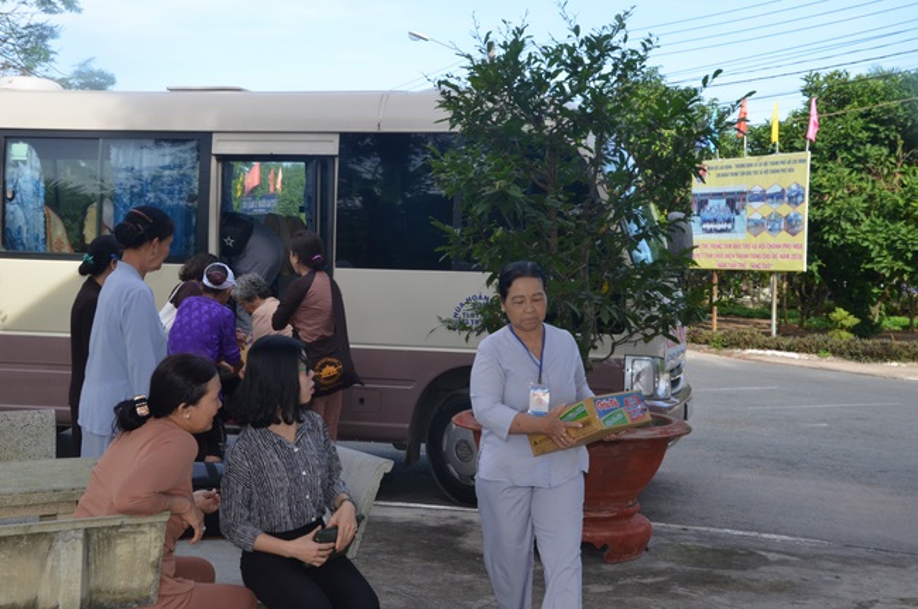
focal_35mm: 52
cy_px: 304
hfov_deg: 37.9
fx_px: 1336
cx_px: 459
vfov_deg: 25.7
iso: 640
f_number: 14
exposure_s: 1/250
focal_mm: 35
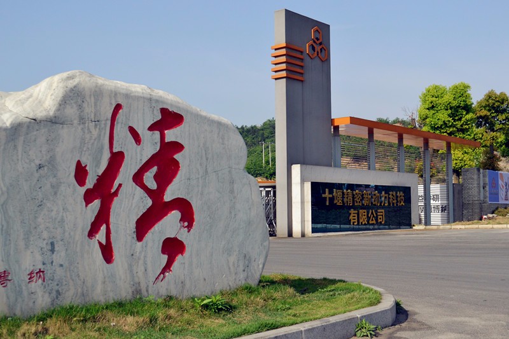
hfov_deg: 43.6
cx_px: 254
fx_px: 636
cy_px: 170
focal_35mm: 45
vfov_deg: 29.9
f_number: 6.3
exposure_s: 1/1600
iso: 400
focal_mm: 30
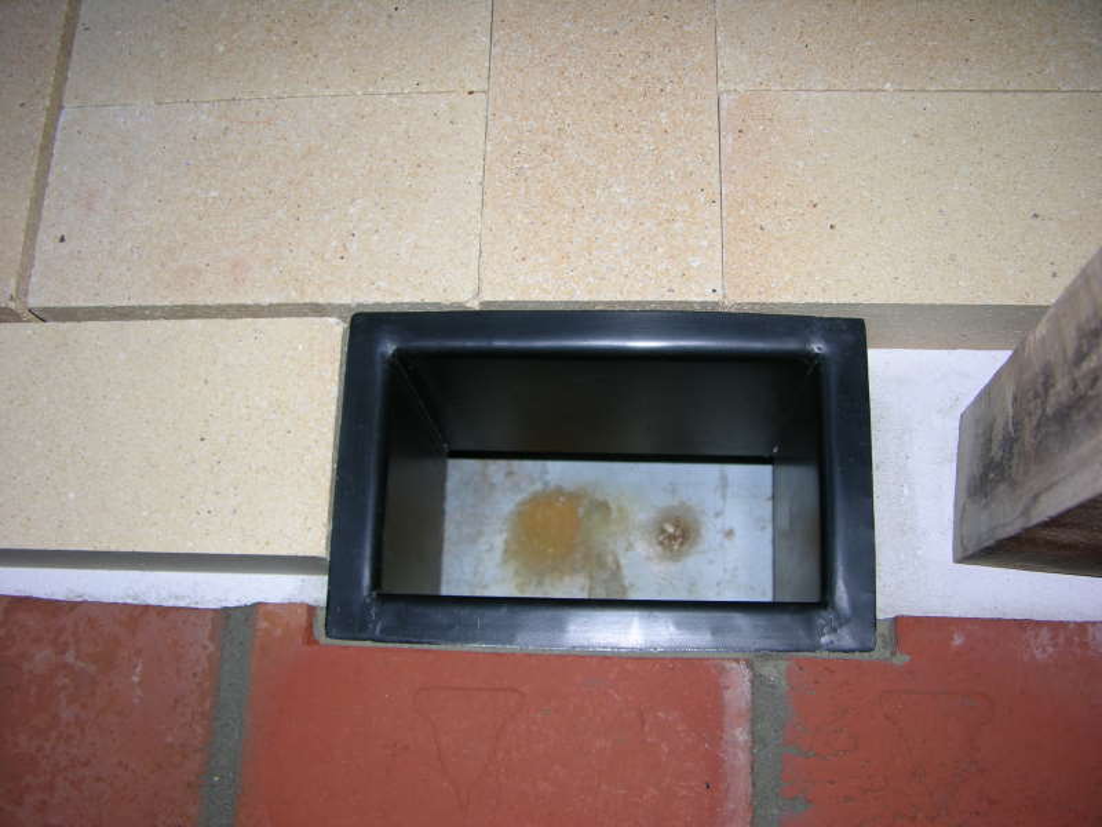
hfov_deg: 52.6
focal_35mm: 35
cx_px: 551
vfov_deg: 40.7
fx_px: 1114
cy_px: 414
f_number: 2.8
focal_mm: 8.9
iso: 50
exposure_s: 1/60.1
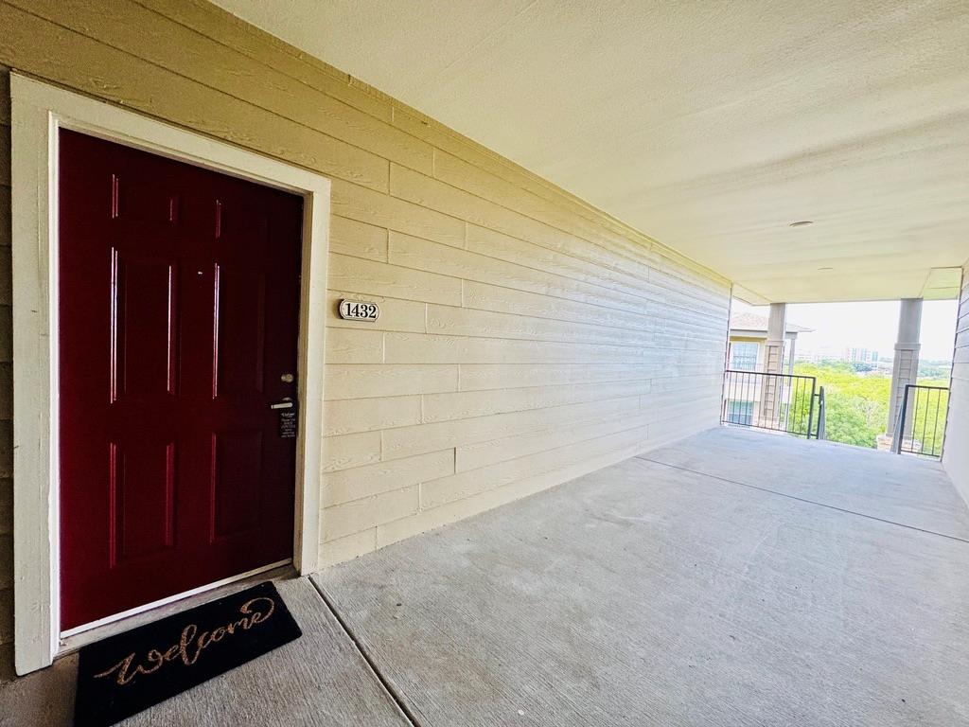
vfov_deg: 85.7
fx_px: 392
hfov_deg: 102.1
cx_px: 484
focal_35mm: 14
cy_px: 364
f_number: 2.2
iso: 200
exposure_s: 1/120
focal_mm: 2.22
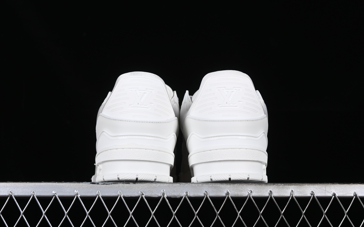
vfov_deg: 16.9
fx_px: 764
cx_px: 181
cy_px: 109
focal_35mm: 77
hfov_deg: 26.8
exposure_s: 1/125
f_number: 8
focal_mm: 50
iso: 160
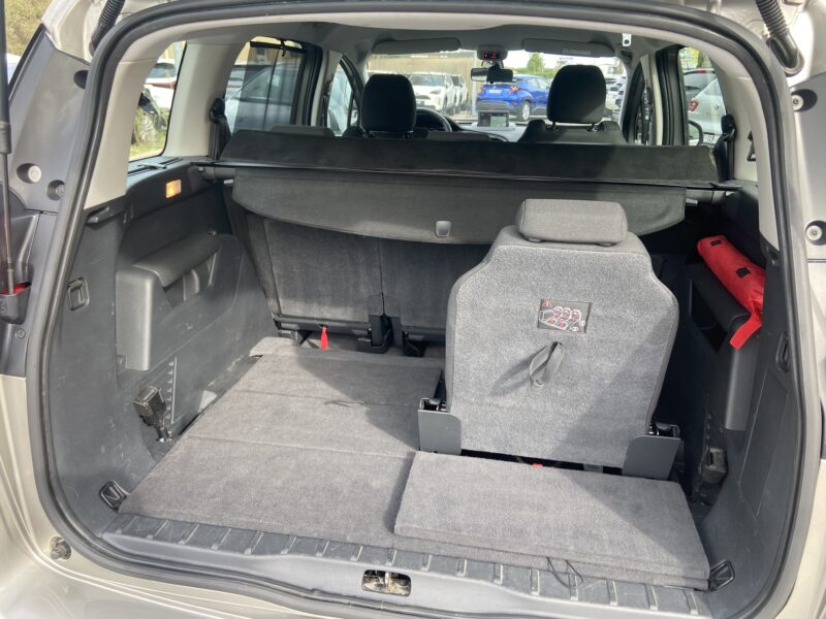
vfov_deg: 53.1
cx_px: 413
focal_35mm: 26
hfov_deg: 67.3
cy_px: 310
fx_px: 620
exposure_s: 1/122
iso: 32
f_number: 1.8
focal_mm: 4.25
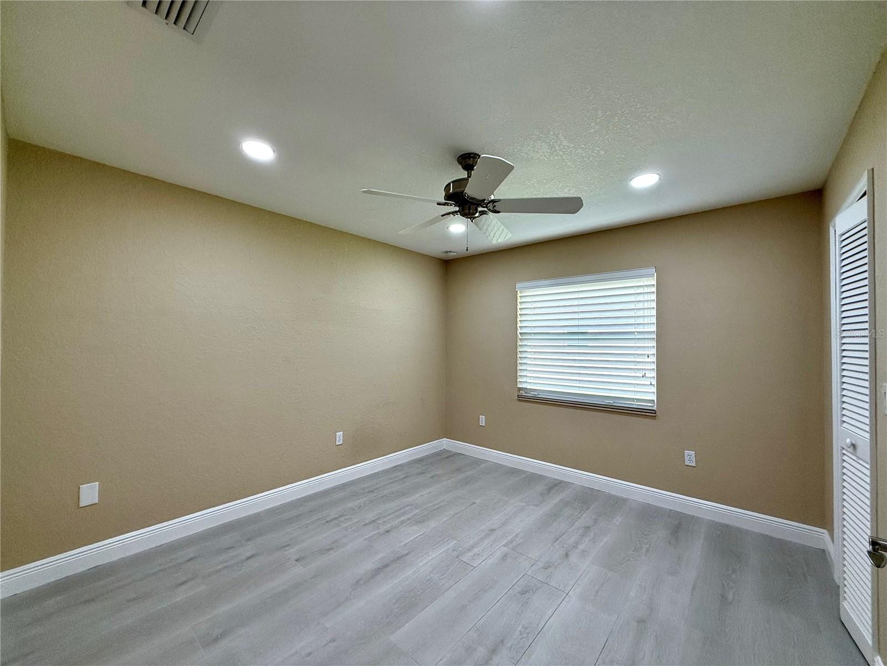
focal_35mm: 14
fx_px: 359
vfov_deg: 85.7
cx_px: 444
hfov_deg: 102.1
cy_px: 333
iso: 125
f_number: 2.2
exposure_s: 1/120
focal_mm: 2.22
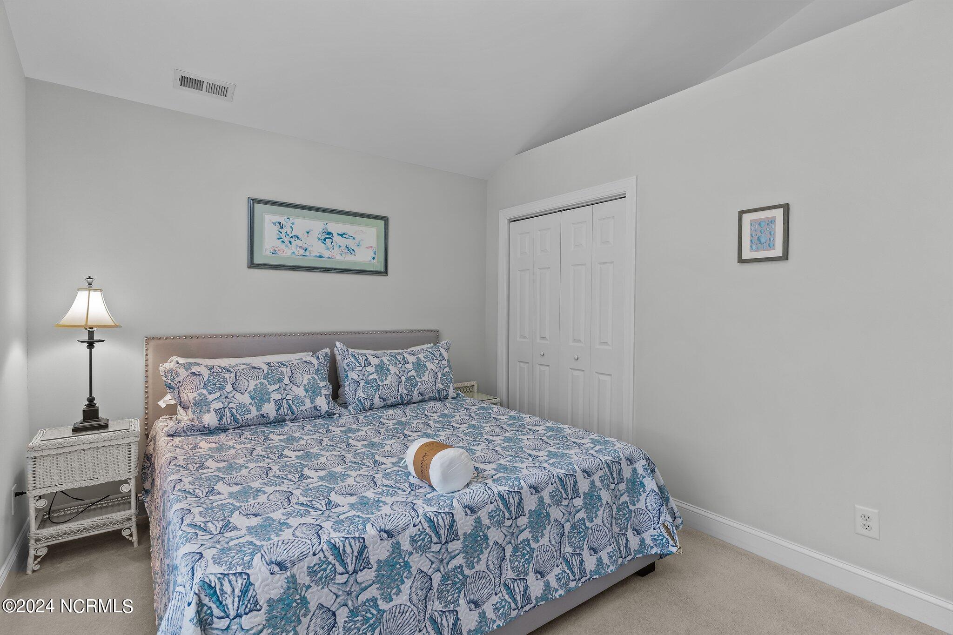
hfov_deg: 93.3
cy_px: 318
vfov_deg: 70.4
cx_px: 476
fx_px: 450
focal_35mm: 17
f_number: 6.3
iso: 1000
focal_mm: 17
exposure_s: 1/13
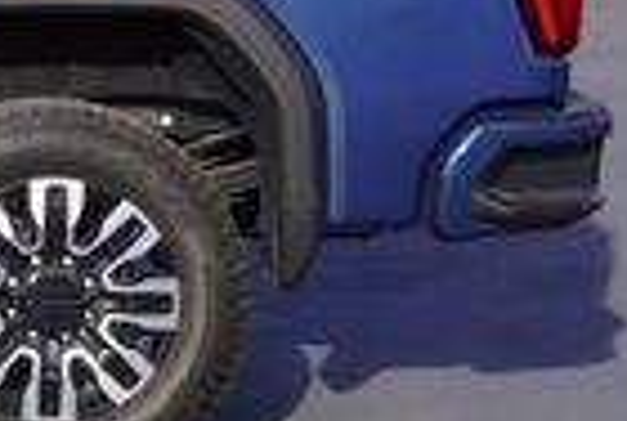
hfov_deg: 10.3
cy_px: 63
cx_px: -748
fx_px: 3107
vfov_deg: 7.7
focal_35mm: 178
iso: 100
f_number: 9
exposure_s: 1/125
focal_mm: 26
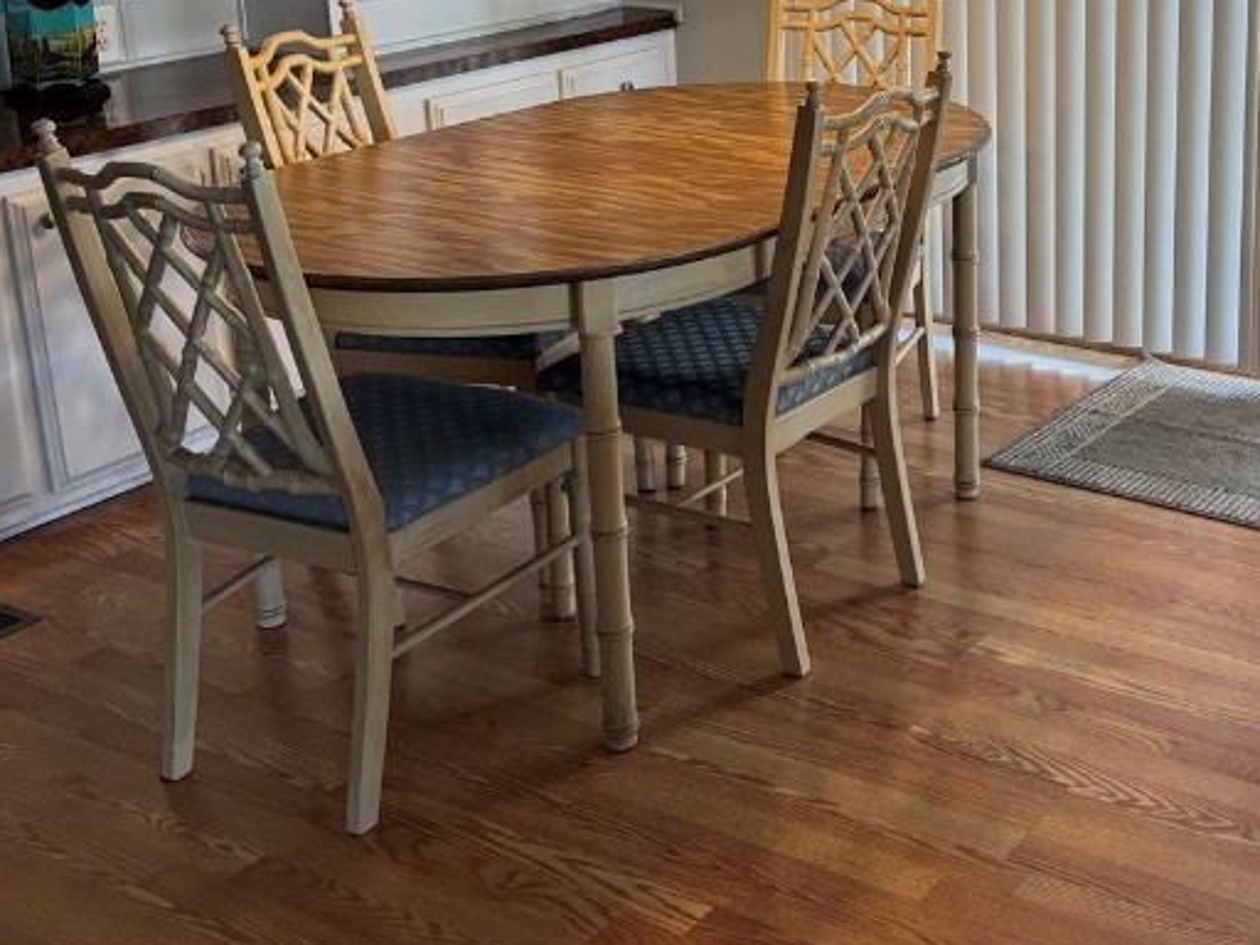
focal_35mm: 48
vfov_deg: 29.6
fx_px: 1747
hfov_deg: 38.0
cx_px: 1031
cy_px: 189
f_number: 1.78
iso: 200
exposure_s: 1/120
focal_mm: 6.76
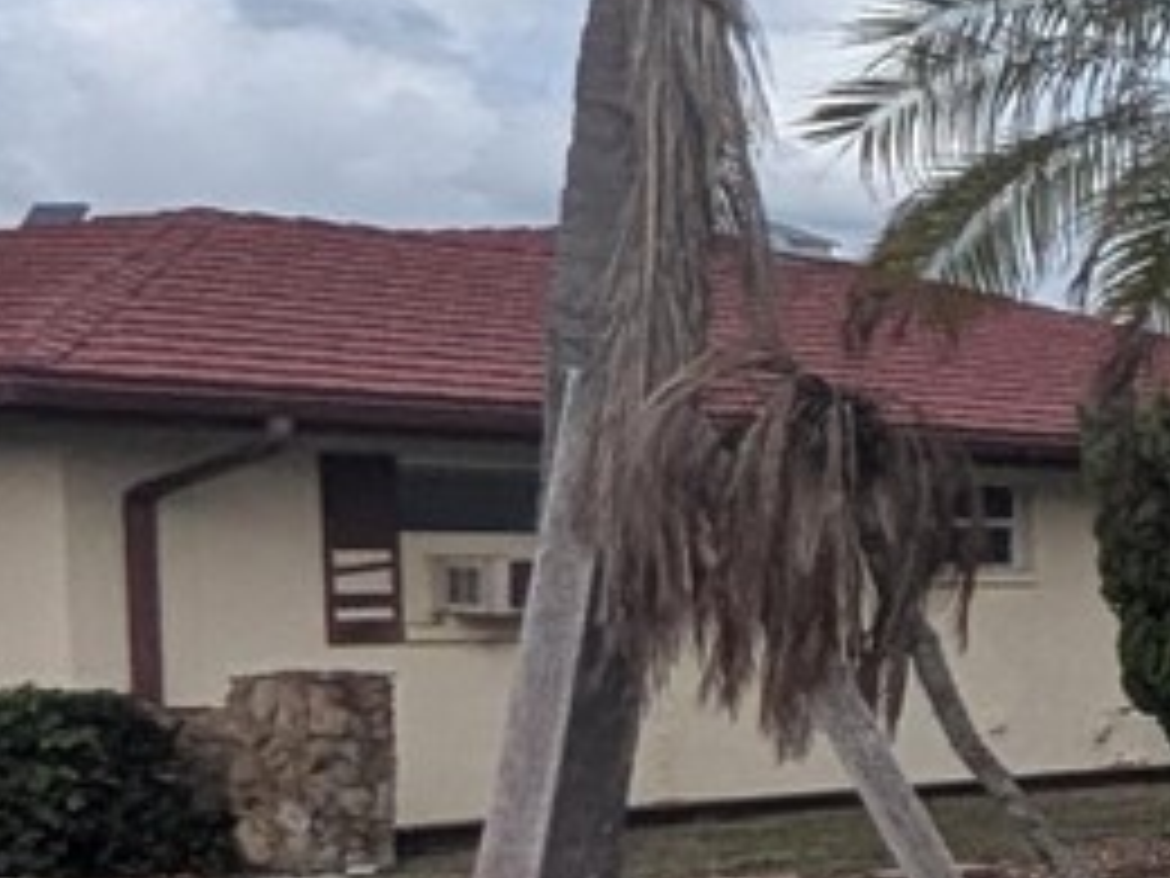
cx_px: 3276
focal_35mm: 80
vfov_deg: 18.3
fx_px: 2704
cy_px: 657
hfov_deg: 12.6
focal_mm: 1.54
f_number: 2.2
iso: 26
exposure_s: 1/906
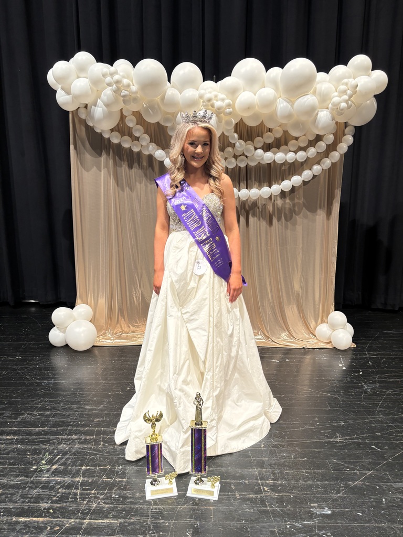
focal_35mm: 26
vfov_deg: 67.3
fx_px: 404
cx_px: 202
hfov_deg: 53.1
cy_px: 268
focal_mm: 5.96
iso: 100
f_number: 1.6
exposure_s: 1/60
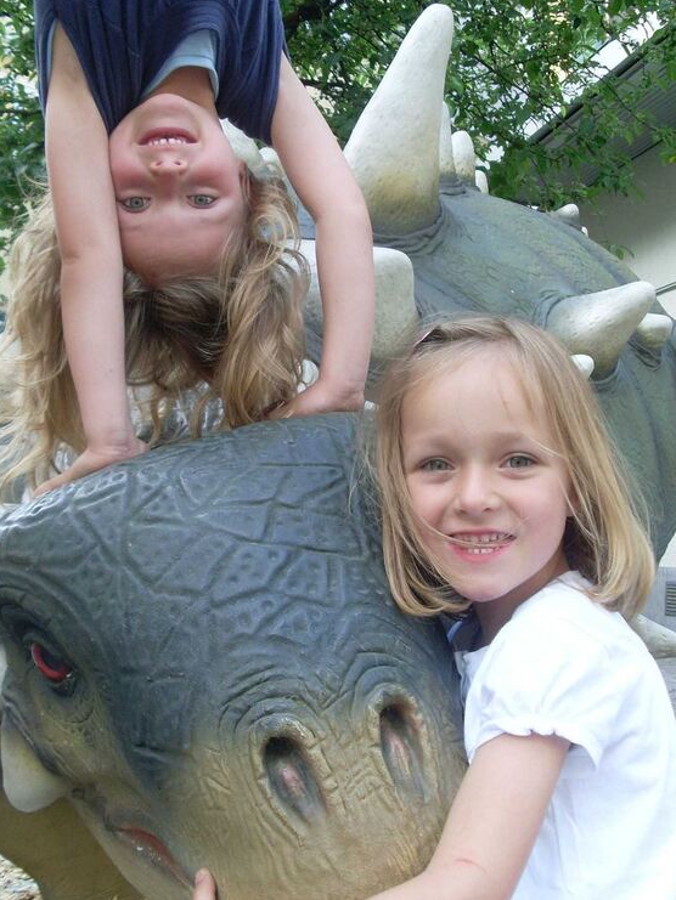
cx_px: 321
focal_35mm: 41
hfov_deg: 35.1
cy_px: 477
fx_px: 1067
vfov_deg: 45.7
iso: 80
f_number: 3
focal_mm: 6.3
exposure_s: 1/90
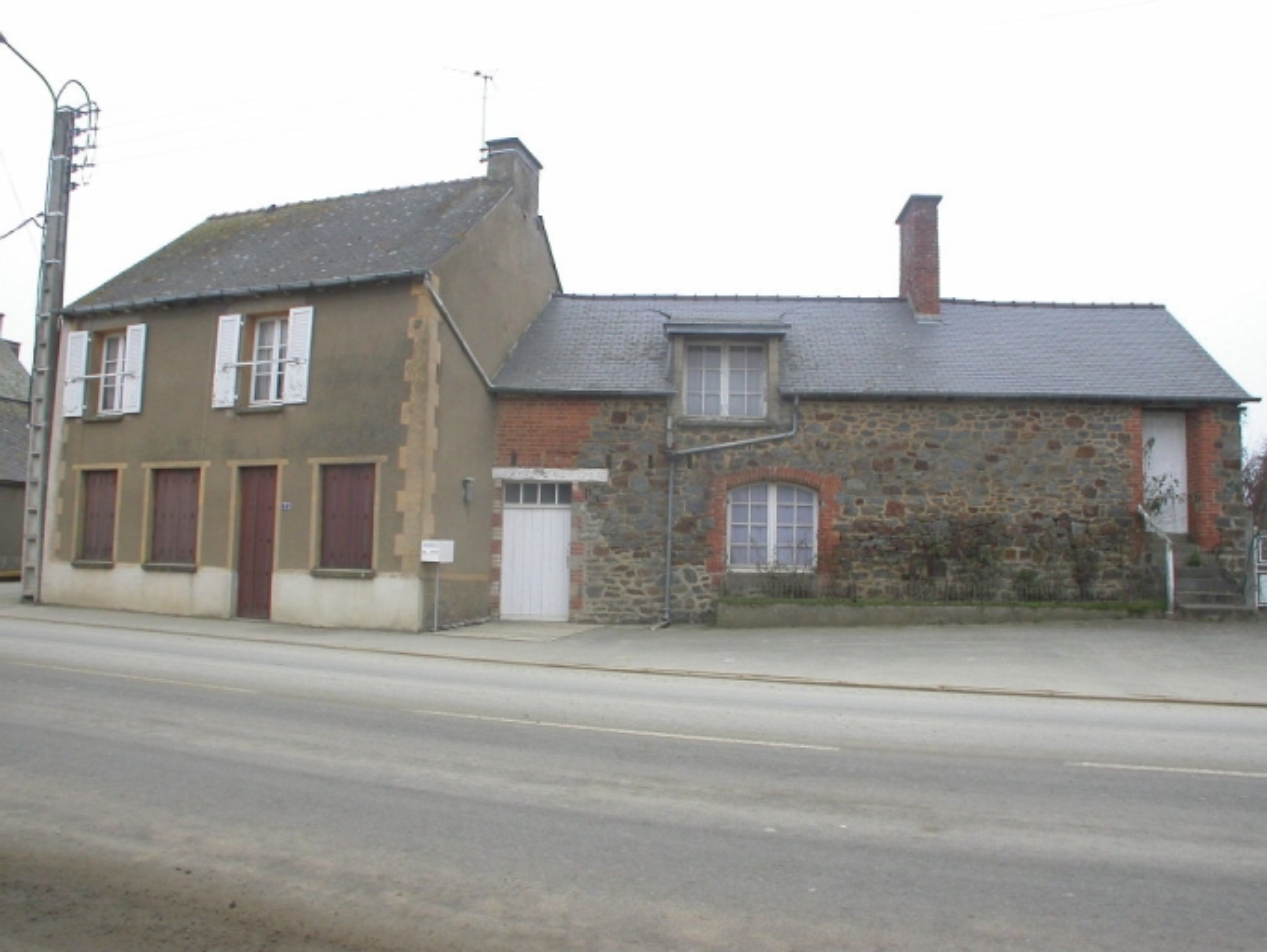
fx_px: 1391
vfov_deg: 37.7
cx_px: 634
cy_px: 476
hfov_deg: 49.0
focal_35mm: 38
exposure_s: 1/103
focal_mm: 7.85
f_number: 4.2
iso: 100
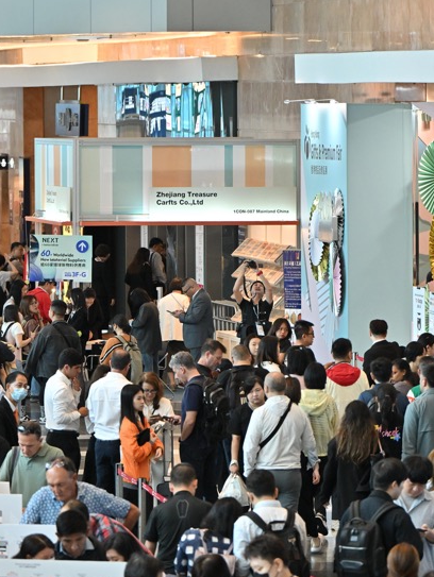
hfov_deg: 5.8
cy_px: 261
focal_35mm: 258
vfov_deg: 7.7
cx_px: 263
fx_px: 4308
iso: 1250
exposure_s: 1/160
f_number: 5
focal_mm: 135
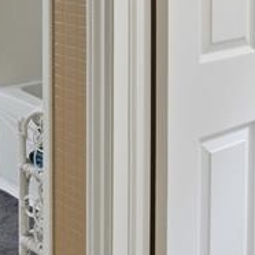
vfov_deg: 21.1
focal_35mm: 75
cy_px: -71
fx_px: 625
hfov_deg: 22.9
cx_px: 71
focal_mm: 16
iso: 100
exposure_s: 1/6
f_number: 6.3
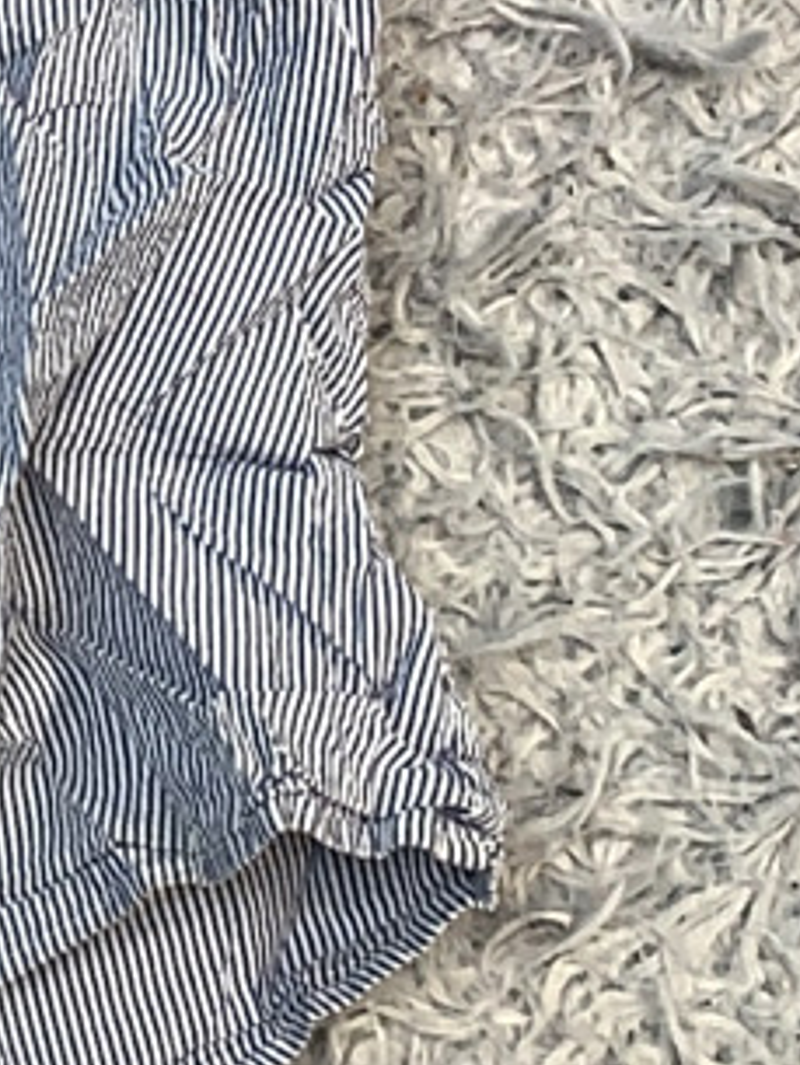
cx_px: -482
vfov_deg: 21.2
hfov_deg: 14.7
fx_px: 2833
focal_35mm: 92
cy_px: 335
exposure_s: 1/100
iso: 32
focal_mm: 4.25
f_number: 1.8
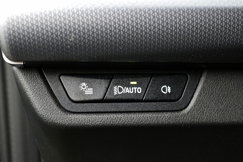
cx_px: 122
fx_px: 486
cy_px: 81
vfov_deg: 18.9
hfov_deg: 28.1
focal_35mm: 72
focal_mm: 48
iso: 800
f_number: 5.3
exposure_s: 1/13
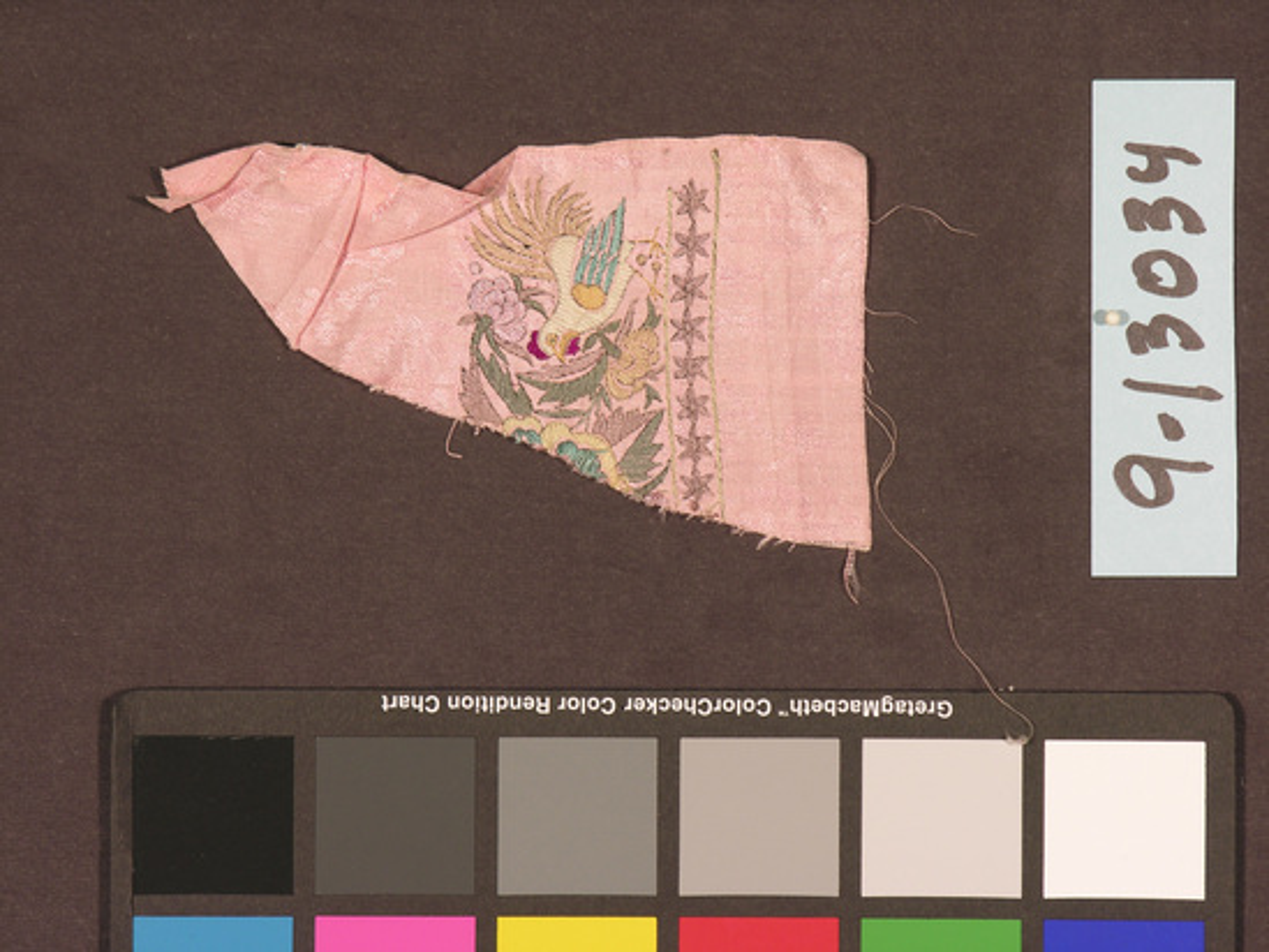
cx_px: 634
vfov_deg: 7.1
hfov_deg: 9.5
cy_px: 476
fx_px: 7663
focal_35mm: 209
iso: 50
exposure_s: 1/34.8
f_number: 4.2
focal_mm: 53.3
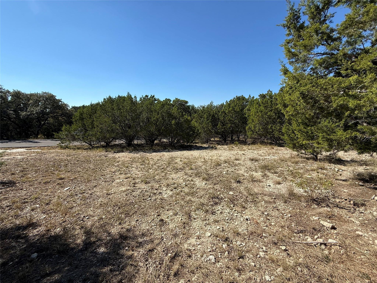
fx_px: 152
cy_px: 142
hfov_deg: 102.1
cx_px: 188
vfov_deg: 85.7
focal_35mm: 14
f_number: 2.2
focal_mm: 2.22
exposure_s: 1/1848
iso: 50
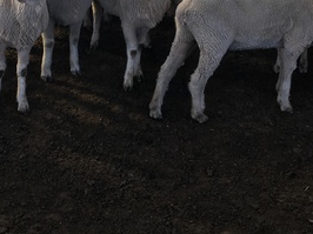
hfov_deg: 27.0
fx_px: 650
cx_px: 135
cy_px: -6
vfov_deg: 19.7
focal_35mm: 72
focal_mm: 4.15
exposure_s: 1/100
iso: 25
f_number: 2.2
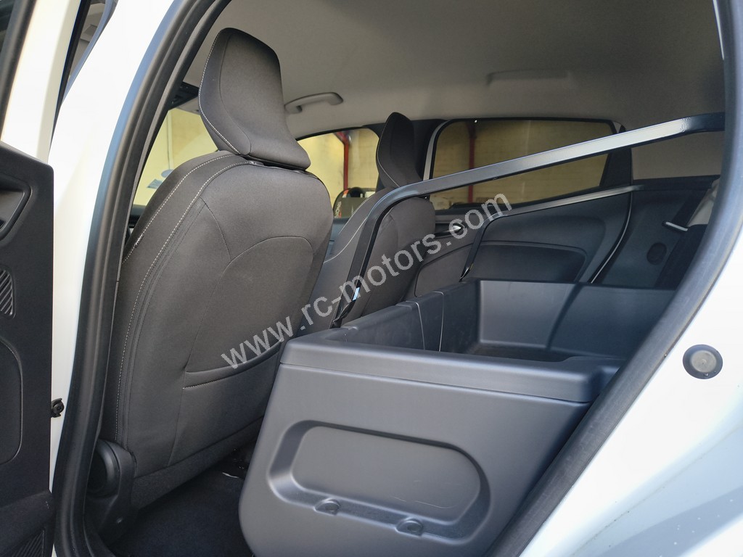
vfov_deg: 56.8
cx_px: 372
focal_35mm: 24
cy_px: 278
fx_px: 515
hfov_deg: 71.6
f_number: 1.8
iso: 260
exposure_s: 1/100
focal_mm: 5.56
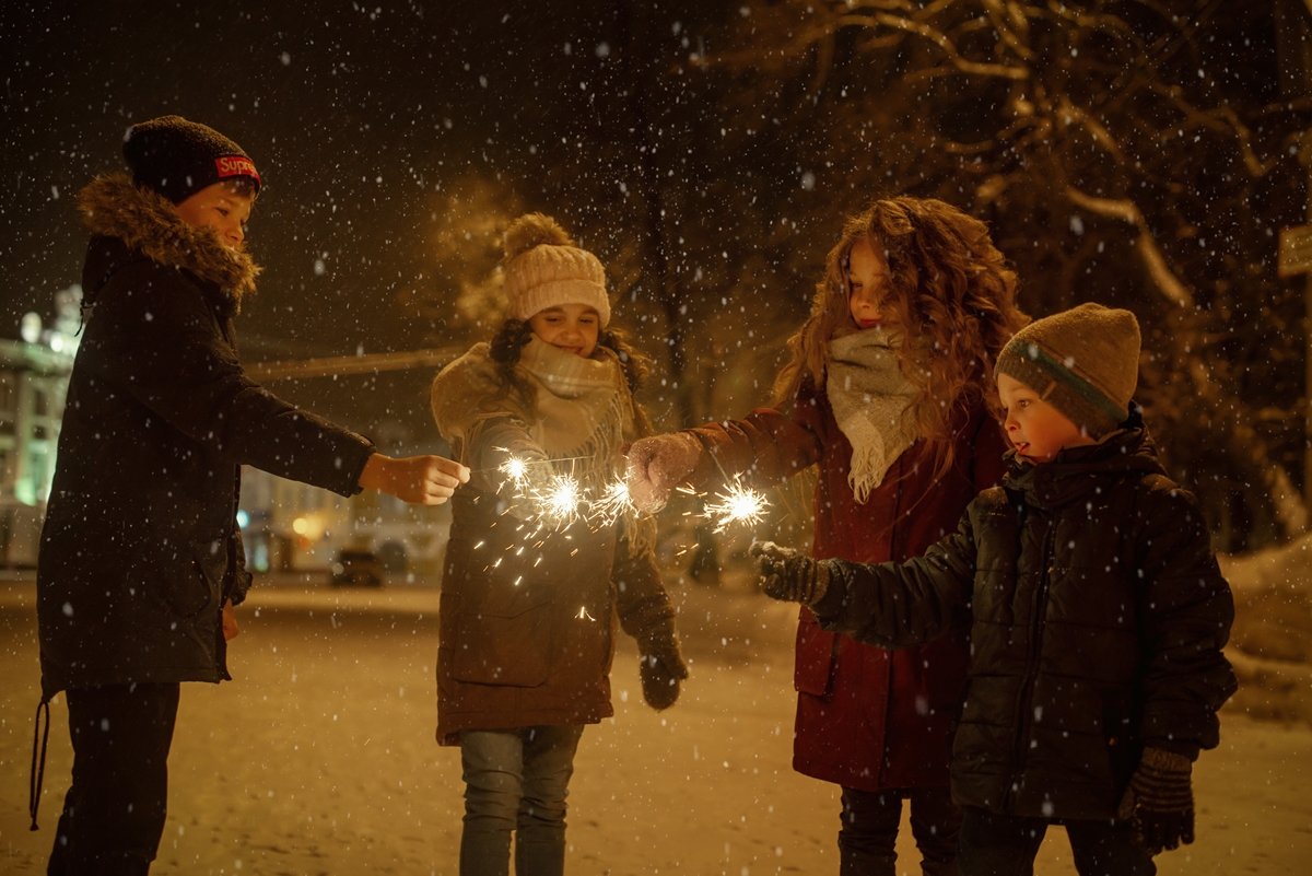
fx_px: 1823
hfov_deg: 39.6
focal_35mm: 50
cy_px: 438
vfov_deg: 27.0
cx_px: 656
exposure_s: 1/100
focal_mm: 50
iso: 400
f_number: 2.8
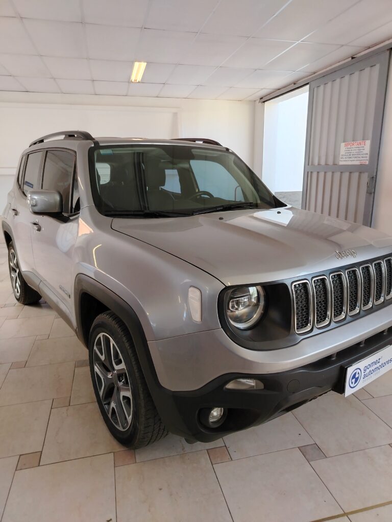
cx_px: 196
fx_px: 362
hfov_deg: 56.8
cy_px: 261
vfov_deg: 71.6
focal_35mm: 24
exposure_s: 1/100
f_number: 1.75
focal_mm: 5.25
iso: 441
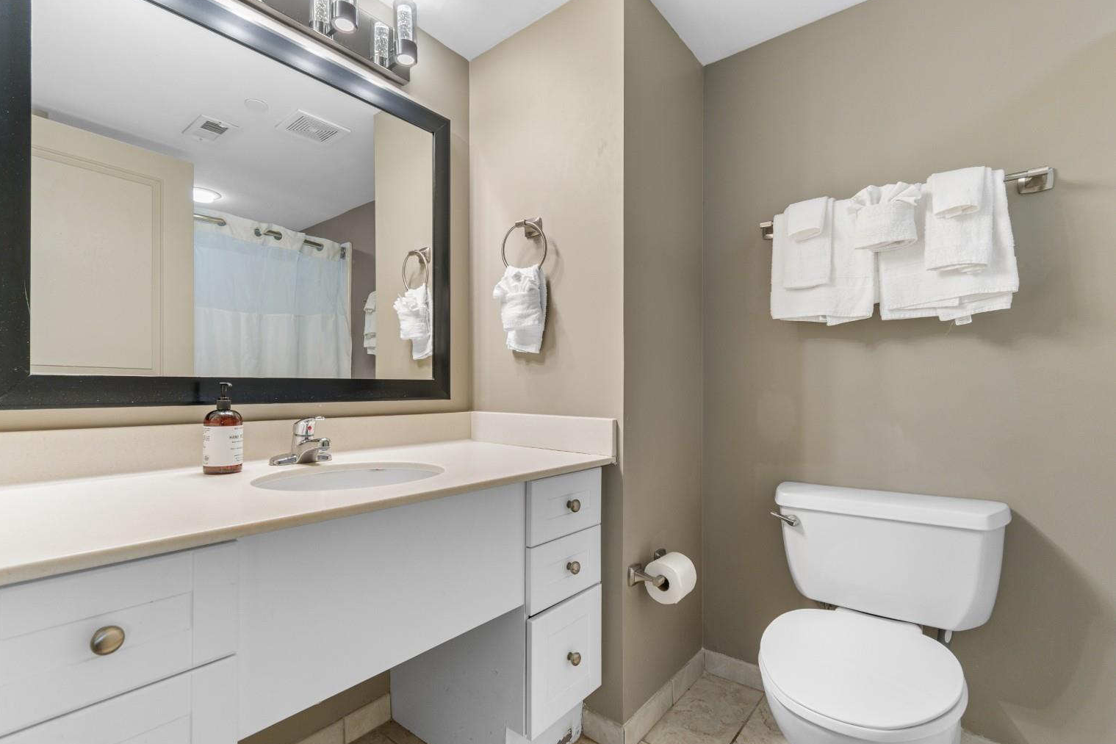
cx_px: 522
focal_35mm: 16
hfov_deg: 96.6
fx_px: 496
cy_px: 376
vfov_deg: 73.8
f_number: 4.5
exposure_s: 1/3
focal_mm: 10
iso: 100
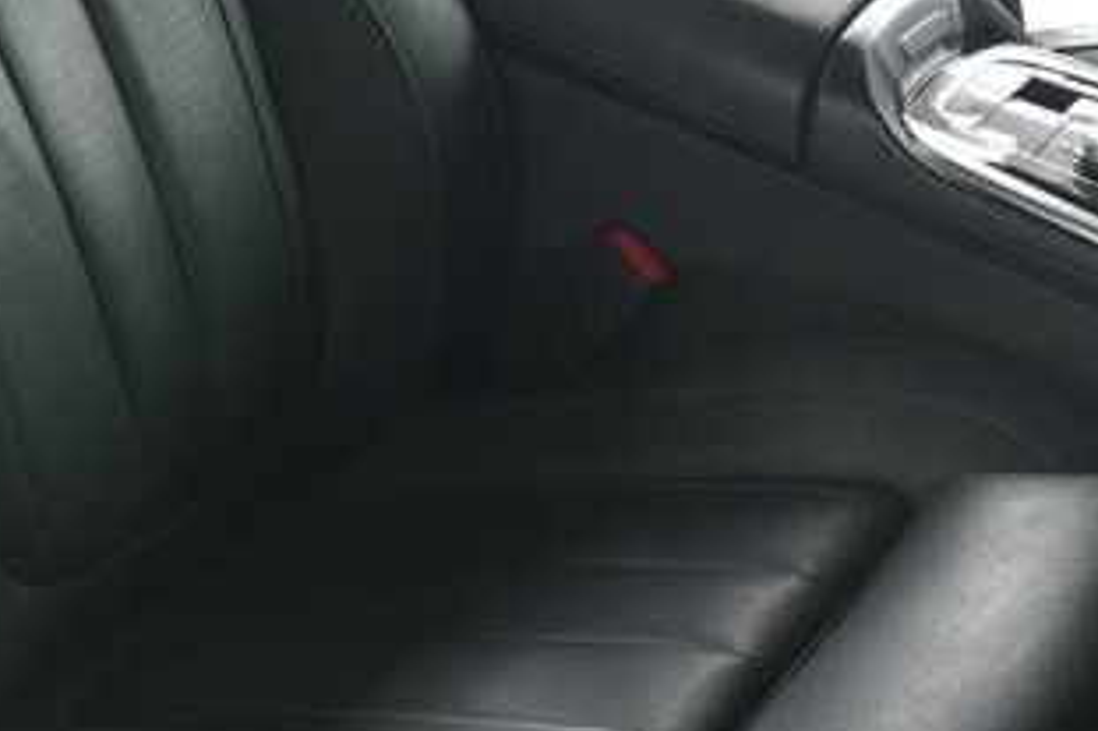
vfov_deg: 15.2
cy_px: 95
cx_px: 678
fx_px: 2713
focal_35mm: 89
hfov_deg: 22.8
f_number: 4
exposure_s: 1/160
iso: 100
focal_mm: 18
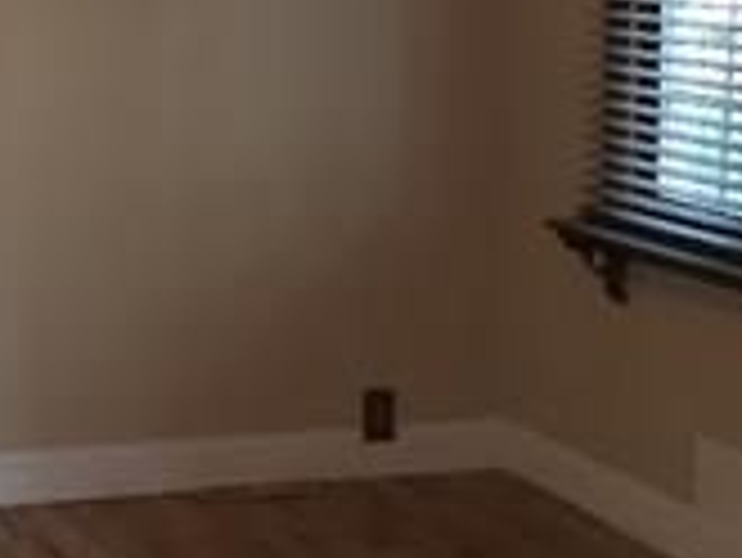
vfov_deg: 16.1
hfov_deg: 21.1
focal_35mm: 90
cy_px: 0
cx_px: 18
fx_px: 1931
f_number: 2.2
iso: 80
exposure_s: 1/4
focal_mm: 4.15
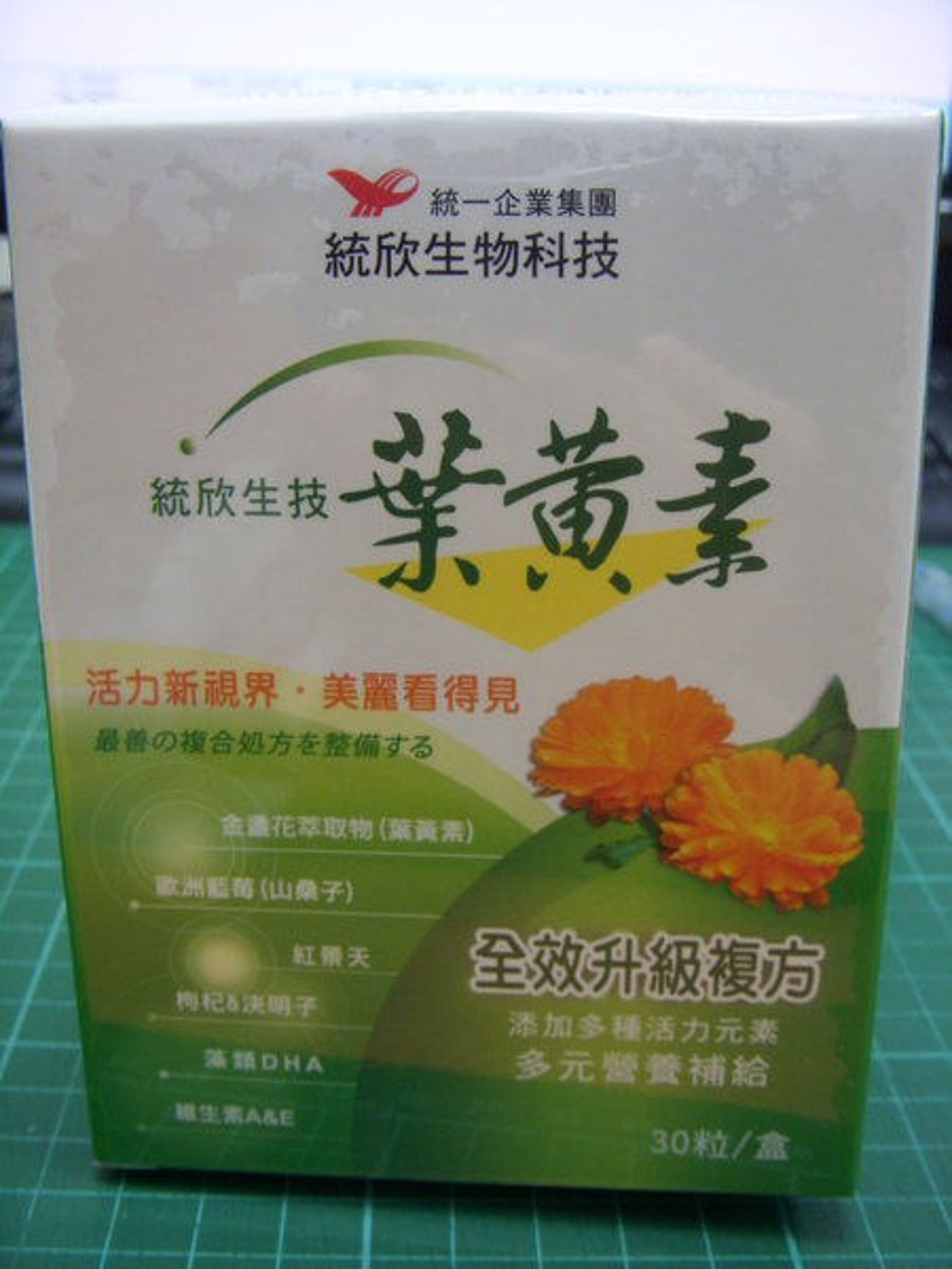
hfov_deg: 30.9
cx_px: 476
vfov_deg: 40.4
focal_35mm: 47
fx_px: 1723
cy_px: 634
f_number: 3.4
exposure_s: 1/15
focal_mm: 7.9
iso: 200
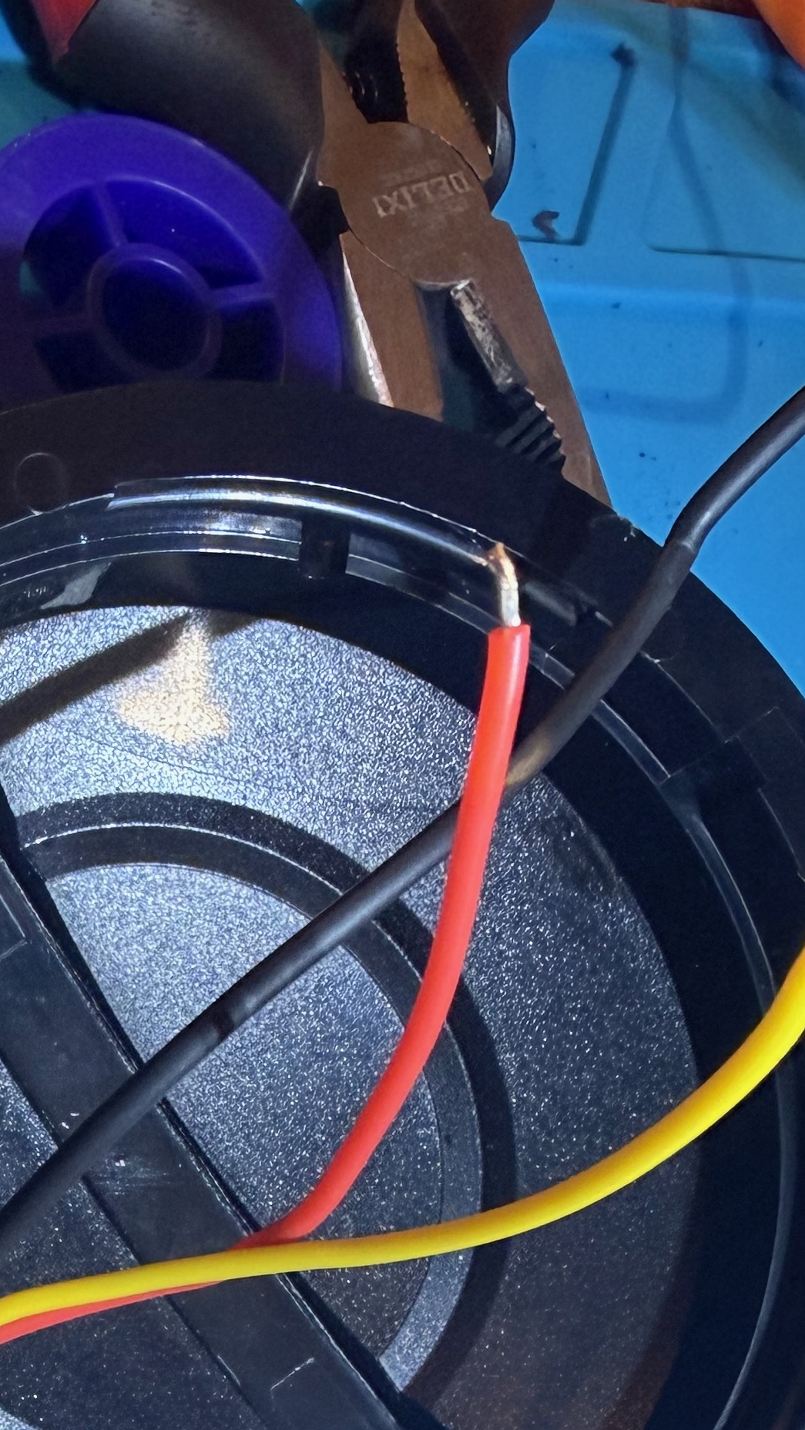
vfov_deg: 46.0
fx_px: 1593
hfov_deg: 27.6
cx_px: 124
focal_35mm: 42
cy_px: 1132
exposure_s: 1/50
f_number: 2.2
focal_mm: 2.22
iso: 320
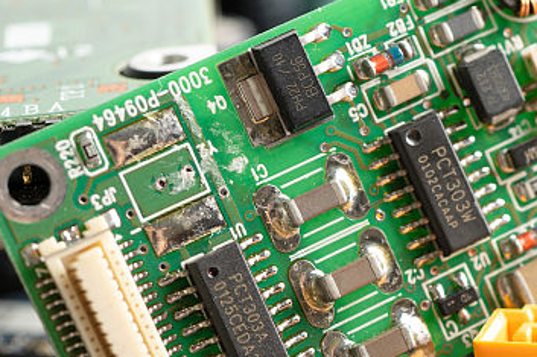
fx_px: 2535
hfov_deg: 11.6
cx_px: 770
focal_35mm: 170
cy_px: 173
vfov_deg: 8.1
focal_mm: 50
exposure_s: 1/80
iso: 100
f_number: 5
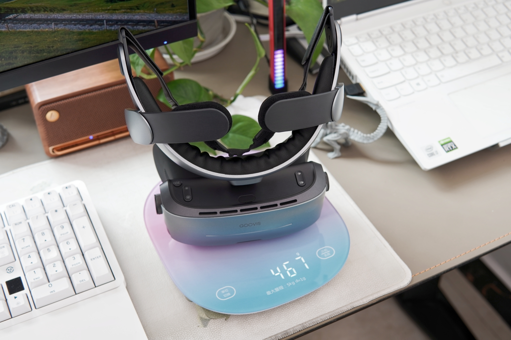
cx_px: 256
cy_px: 170
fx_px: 639
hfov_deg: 43.6
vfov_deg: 29.9
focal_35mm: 45
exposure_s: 1/40
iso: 200
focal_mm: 30
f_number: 4.5
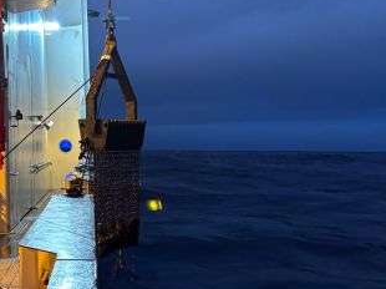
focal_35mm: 58
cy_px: 47
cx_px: 11
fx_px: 646
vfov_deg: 24.7
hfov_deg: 31.1
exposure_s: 1/50
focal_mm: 5.96
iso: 200
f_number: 1.6
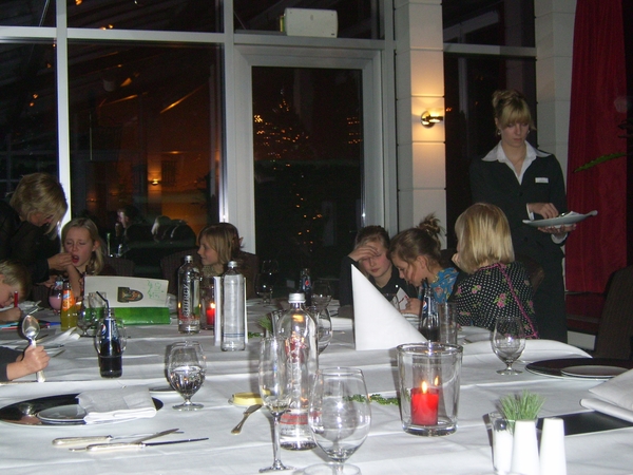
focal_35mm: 60
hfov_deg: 32.2
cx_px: 316
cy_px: 238
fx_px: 1097
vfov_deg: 24.4
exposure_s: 1/40
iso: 150
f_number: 3.5
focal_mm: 12.3
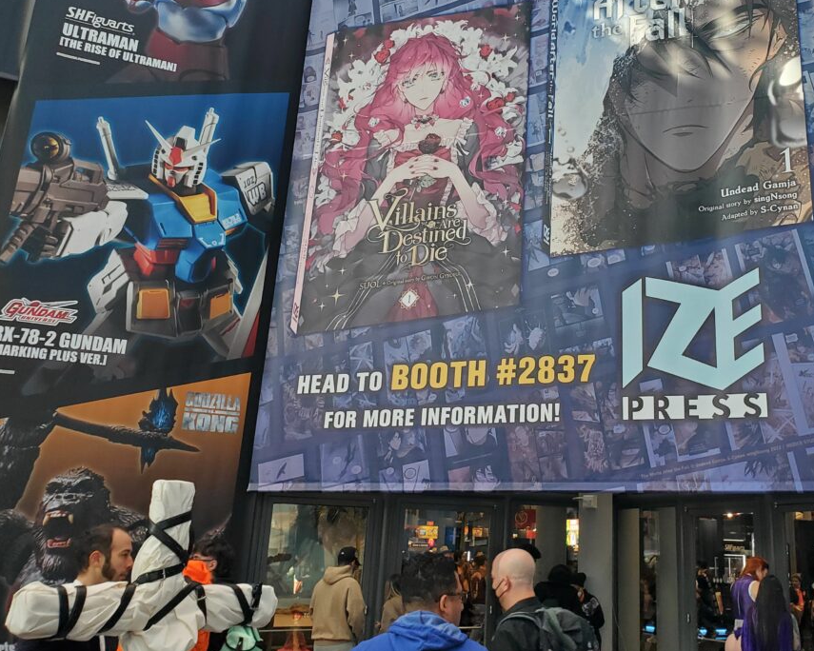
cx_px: 561
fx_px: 915
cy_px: 200
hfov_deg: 47.0
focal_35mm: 38
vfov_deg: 38.6
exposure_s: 1/120
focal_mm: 4.3
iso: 125
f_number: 2.4
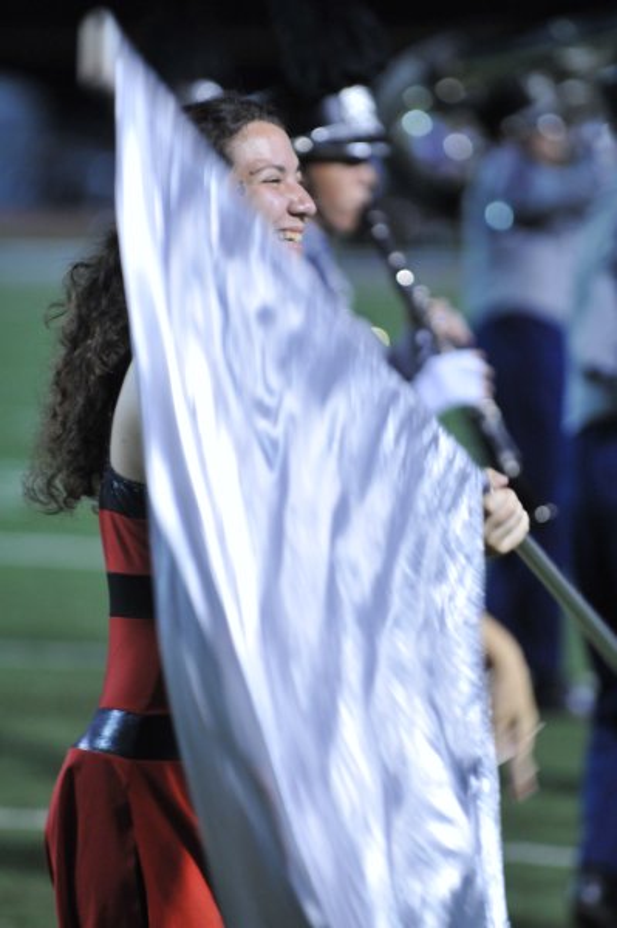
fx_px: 7725
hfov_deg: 4.6
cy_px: 464
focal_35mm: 300
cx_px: 308
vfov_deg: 6.9
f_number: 2.8
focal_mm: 200
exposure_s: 1/160
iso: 1600
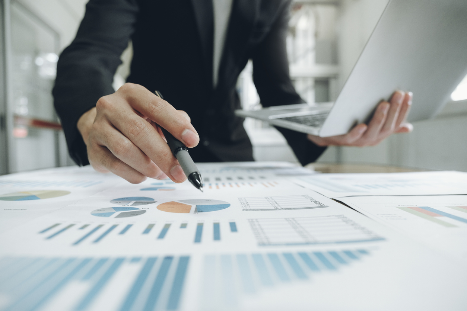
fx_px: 311
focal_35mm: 24
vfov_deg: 53.1
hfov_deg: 73.7
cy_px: 156
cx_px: 234
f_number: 2.8
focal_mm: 16
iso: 640
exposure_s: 1/60
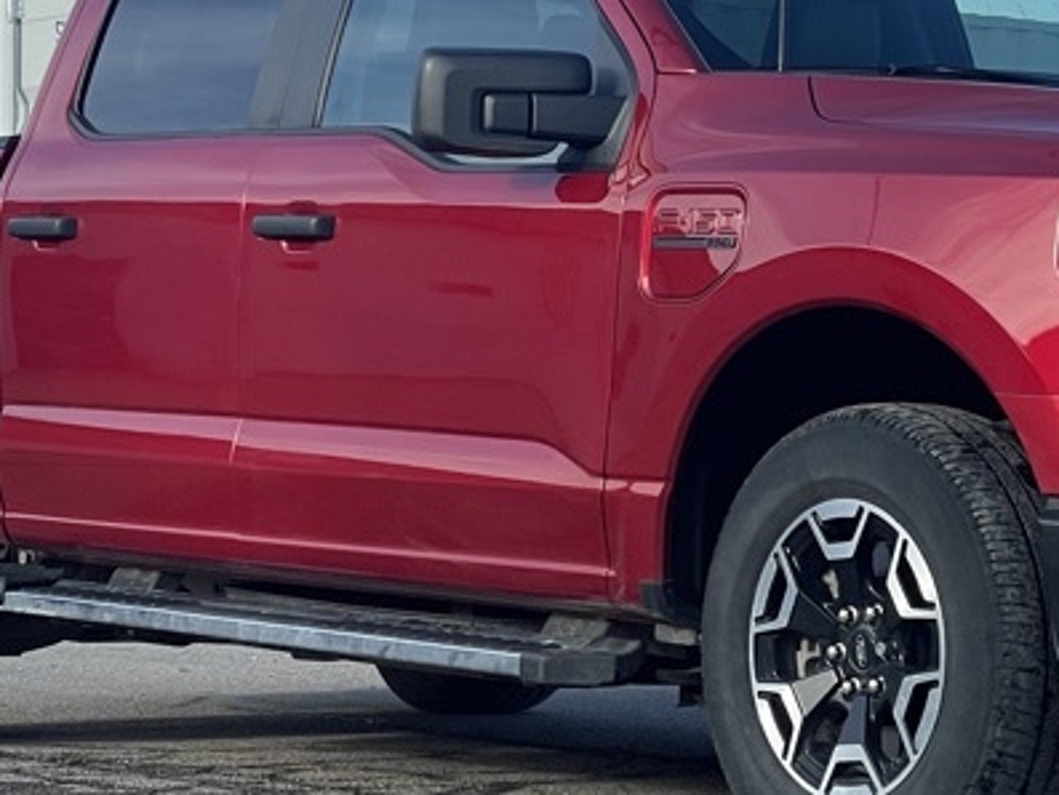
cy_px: 213
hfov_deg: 14.7
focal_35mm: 134
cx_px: 747
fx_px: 4101
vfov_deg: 11.1
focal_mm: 6
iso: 25
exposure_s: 1/1295
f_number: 2
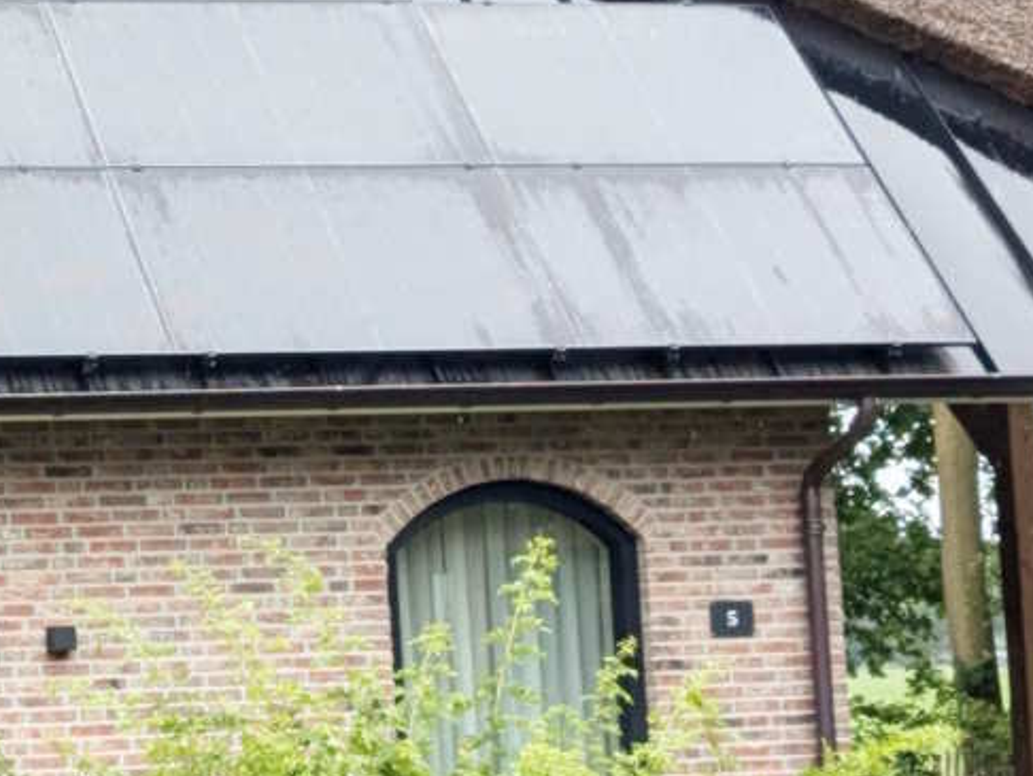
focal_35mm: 111
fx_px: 3314
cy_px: 444
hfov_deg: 16.8
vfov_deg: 13.3
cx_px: -268
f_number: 1.73
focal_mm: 4.38
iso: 37
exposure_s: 1/1114
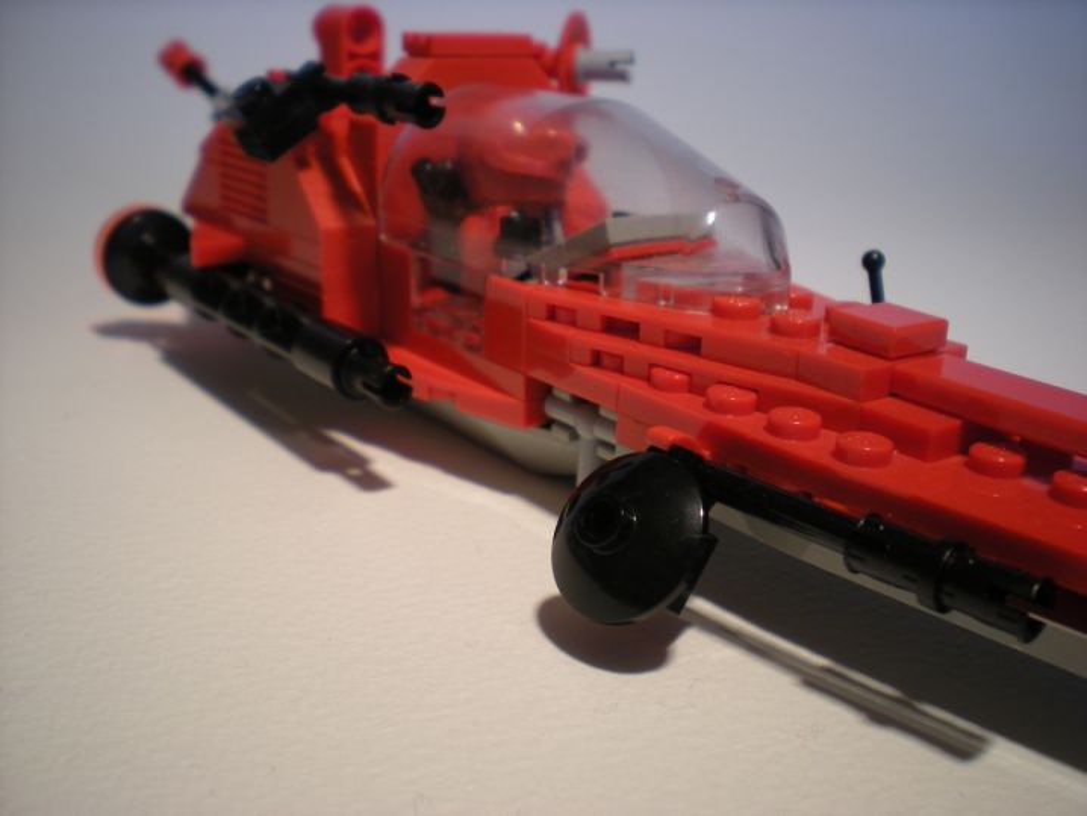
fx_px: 1194
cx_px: 544
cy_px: 408
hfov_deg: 49.0
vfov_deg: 37.7
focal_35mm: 38
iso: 86
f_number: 3.1
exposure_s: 1/73.8
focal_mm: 6.3
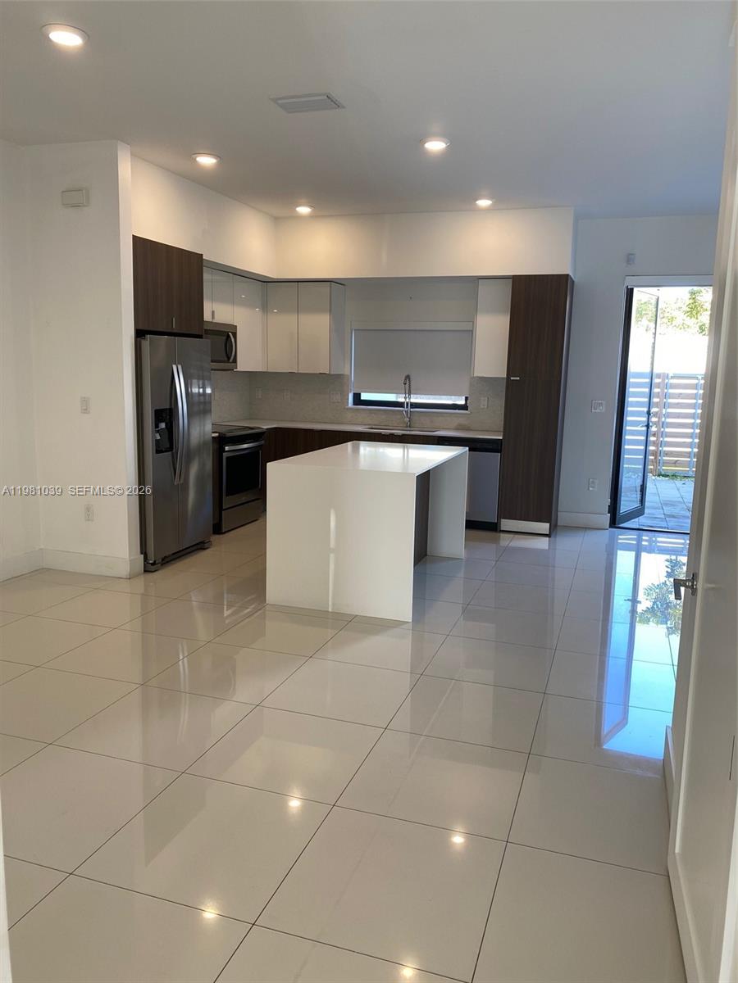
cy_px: 492
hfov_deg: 53.1
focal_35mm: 26
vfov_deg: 67.3
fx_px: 739
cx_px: 369
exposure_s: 1/120
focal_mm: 4.25
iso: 64
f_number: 1.8
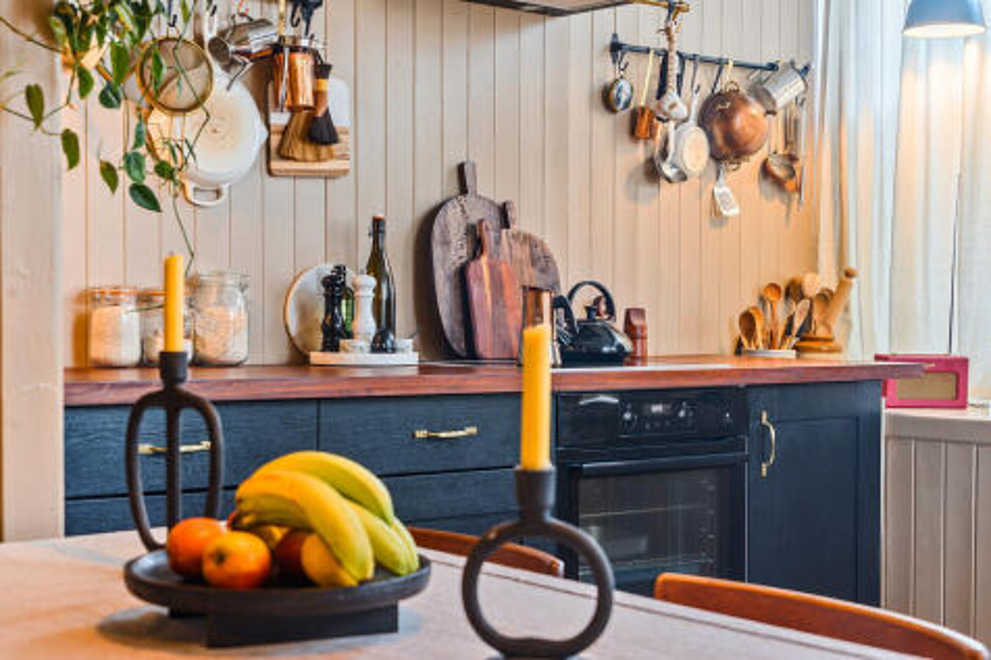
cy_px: 330
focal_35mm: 53
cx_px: 496
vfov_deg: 25.5
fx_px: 1458
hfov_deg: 37.5
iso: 100
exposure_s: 2
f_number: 8
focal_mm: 53
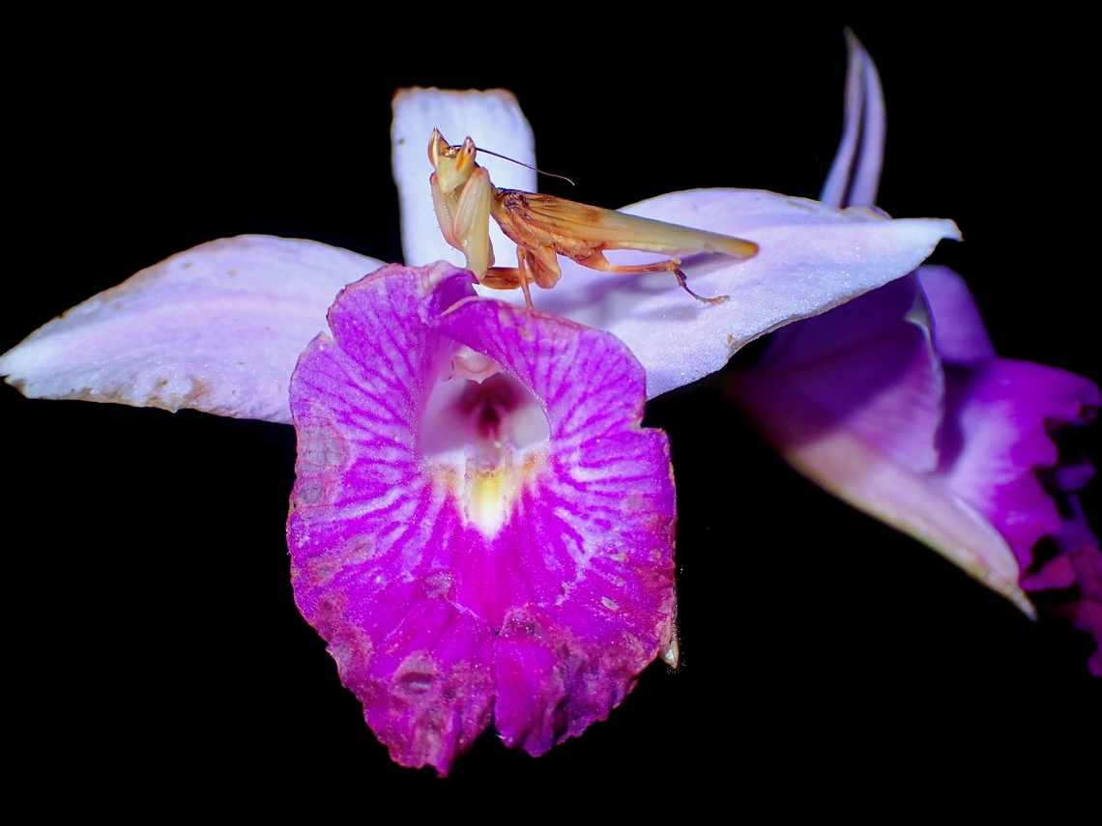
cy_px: 413
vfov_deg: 30.9
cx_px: 551
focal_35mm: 47
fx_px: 1496
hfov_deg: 40.4
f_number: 9
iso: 100
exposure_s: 1/50
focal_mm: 8.4
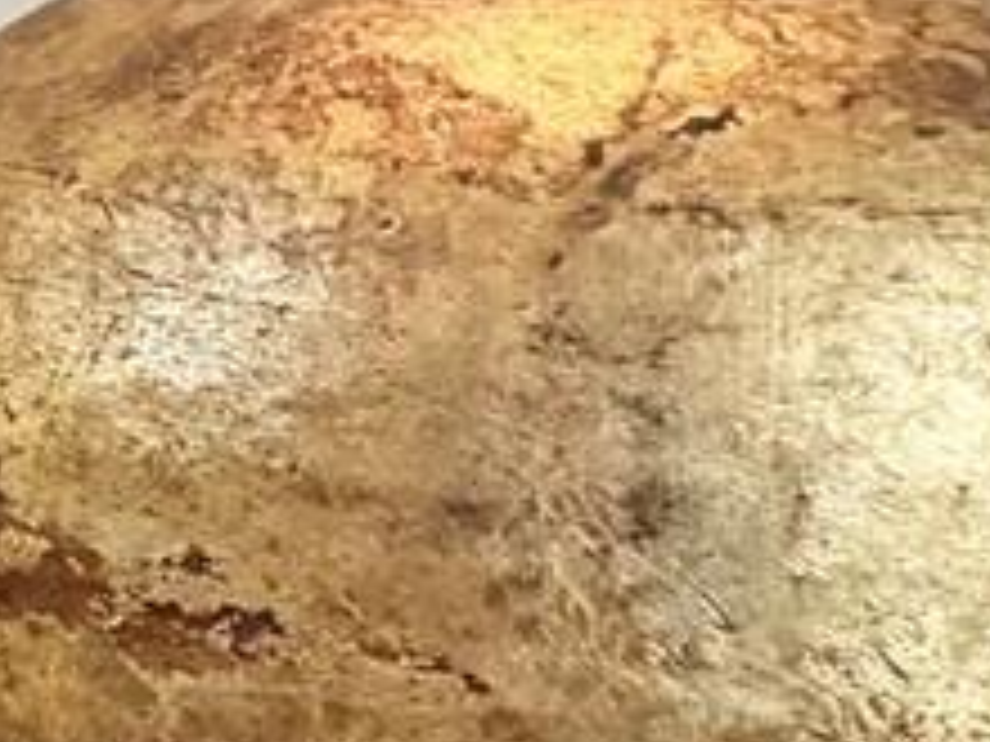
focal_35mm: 102
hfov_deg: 13.1
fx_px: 2917
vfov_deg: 14.2
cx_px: -1539
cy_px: -54
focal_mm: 2.22
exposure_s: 1/120
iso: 200
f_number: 2.2
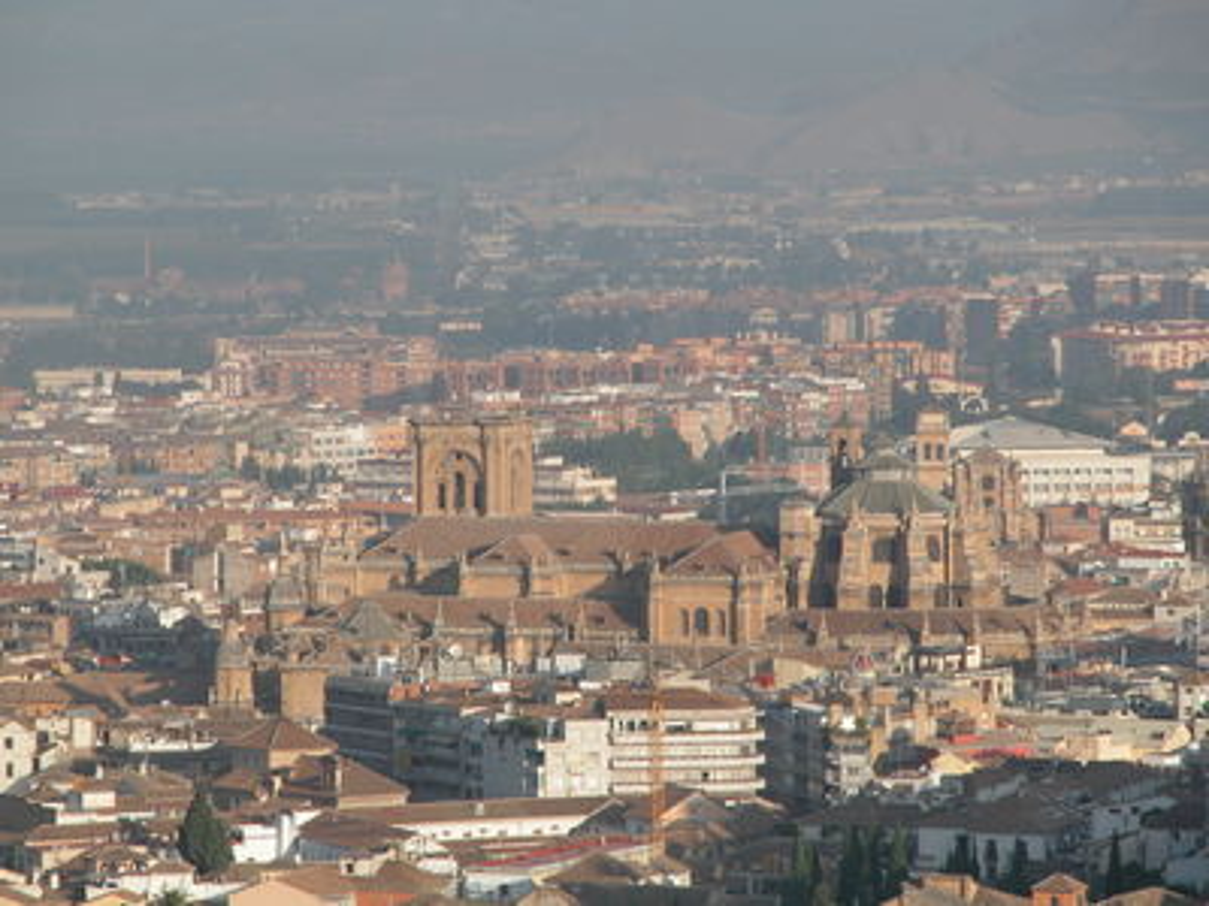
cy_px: 453
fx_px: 9779
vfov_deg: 5.3
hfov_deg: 7.1
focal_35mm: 280
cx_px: 604
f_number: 5.9
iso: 100
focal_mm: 71.2
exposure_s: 1/322
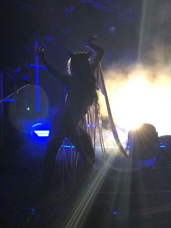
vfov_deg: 31.2
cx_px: 82
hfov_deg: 23.7
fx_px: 408
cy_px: 115
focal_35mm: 62
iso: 250
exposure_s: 1/60
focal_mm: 6.6
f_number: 2.8
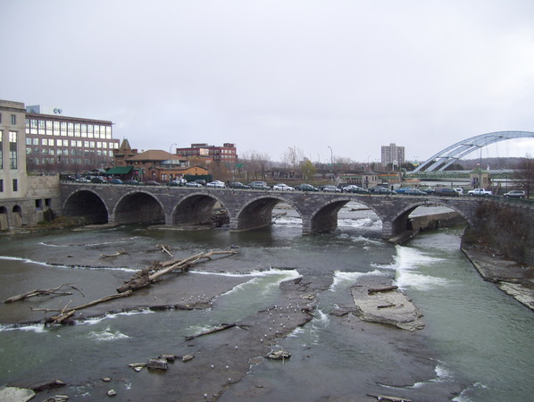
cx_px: 267
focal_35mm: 36
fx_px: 556
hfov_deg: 51.3
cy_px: 201
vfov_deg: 39.7
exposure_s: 1/400
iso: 80
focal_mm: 6
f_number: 2.7
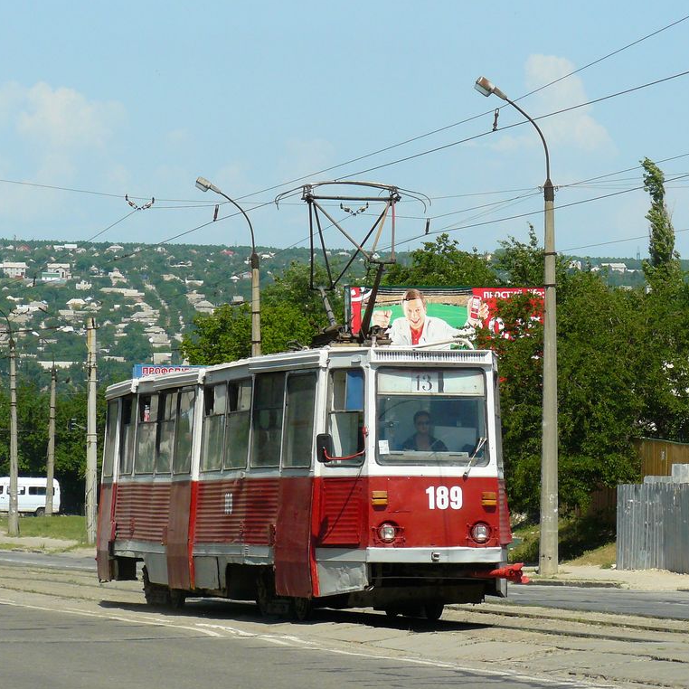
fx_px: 3851
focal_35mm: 171
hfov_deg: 10.2
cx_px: 457
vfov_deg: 10.2
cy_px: 344
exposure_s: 1/1000
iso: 200
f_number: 5
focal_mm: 24.1
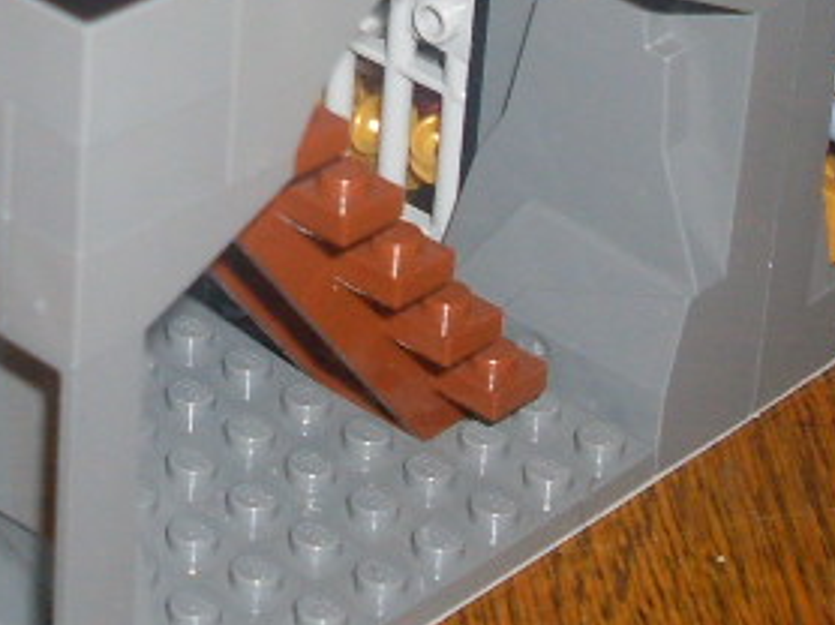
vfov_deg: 10.1
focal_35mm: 140
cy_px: -430
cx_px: 105
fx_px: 3374
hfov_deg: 14.0
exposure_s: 1/45
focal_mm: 6.3
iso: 100
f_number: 2.8
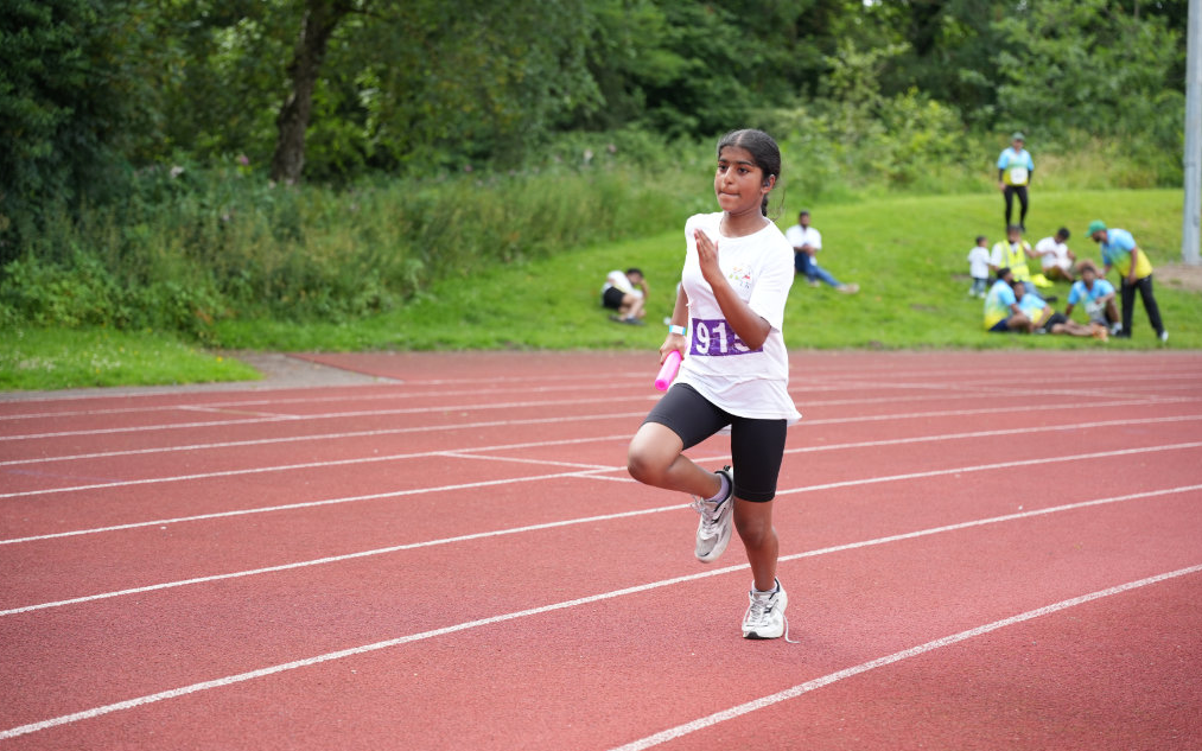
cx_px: 598
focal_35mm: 72
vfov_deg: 18.1
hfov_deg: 28.6
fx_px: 2358
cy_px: 357
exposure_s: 1/800
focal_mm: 70
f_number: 2.8
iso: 250
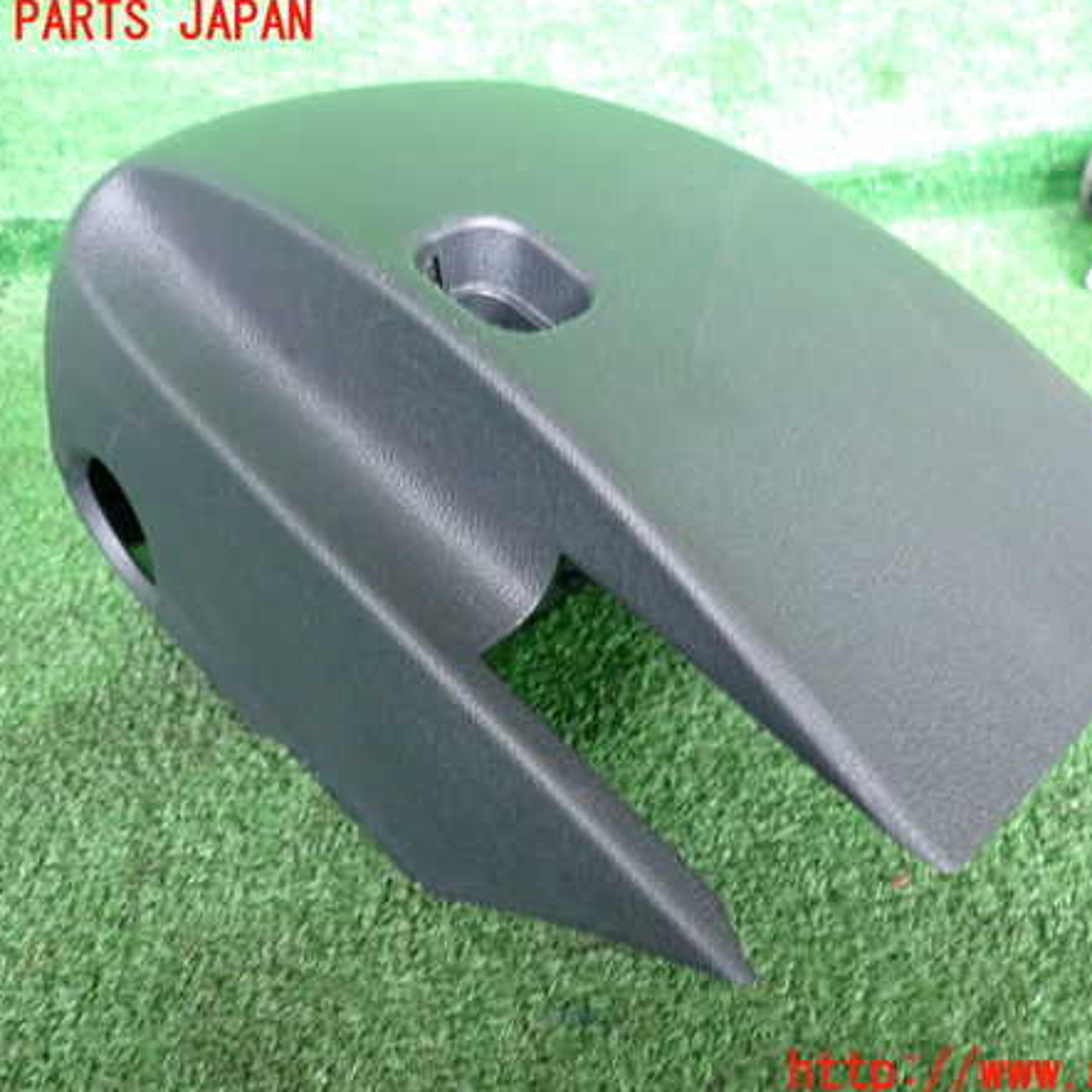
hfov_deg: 53.9
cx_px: 605
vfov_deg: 54.0
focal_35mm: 30
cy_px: 548
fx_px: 1071
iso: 640
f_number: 2
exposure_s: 1/30
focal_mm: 4.5
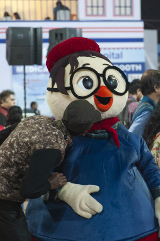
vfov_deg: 14.2
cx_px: 124
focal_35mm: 144
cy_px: 146
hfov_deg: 9.5
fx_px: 961
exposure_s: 1/200
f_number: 4
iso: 1600
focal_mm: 85
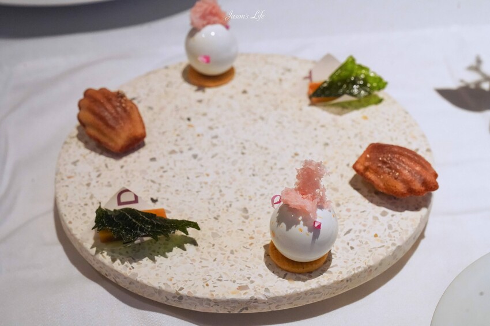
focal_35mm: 70
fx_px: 952
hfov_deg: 28.9
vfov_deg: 19.4
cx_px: 245
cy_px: 163
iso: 6400
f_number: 10
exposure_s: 1/80
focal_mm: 70
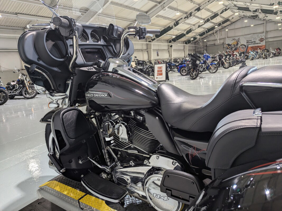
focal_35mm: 24
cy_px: 106
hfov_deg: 71.6
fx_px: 195
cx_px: 141
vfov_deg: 56.8
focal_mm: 6.81
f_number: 1.85
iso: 101
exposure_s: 1/120
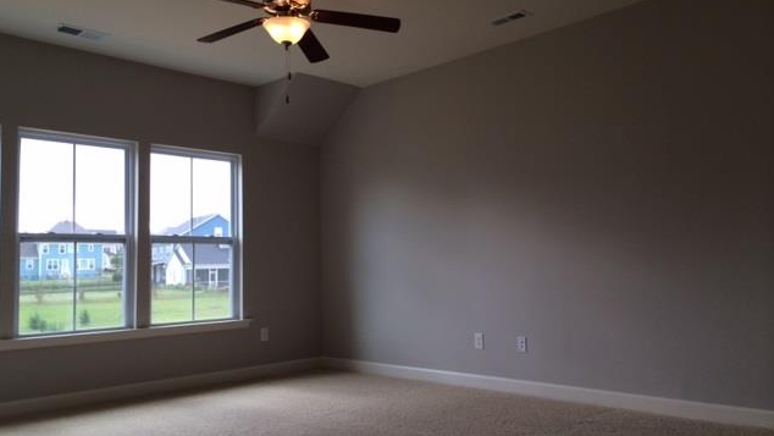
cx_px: 388
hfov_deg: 59.5
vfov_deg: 35.7
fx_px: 677
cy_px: 222
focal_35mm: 33
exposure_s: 1/122
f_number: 2.2
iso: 32
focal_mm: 4.12
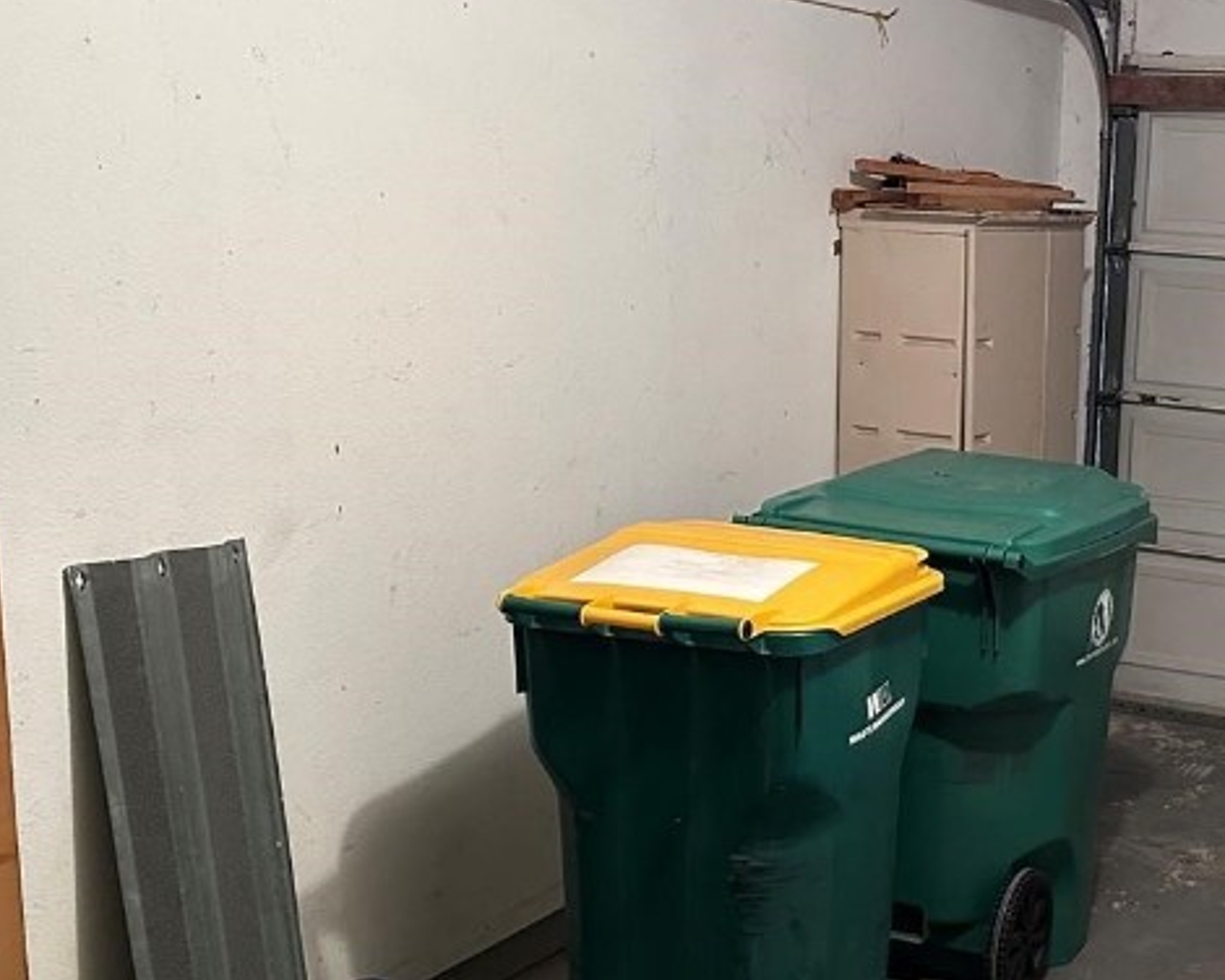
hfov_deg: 34.6
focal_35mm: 51
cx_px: 1097
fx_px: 1849
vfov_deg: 29.6
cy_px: 607
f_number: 1.78
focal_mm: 6.86
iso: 640
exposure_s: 1/60
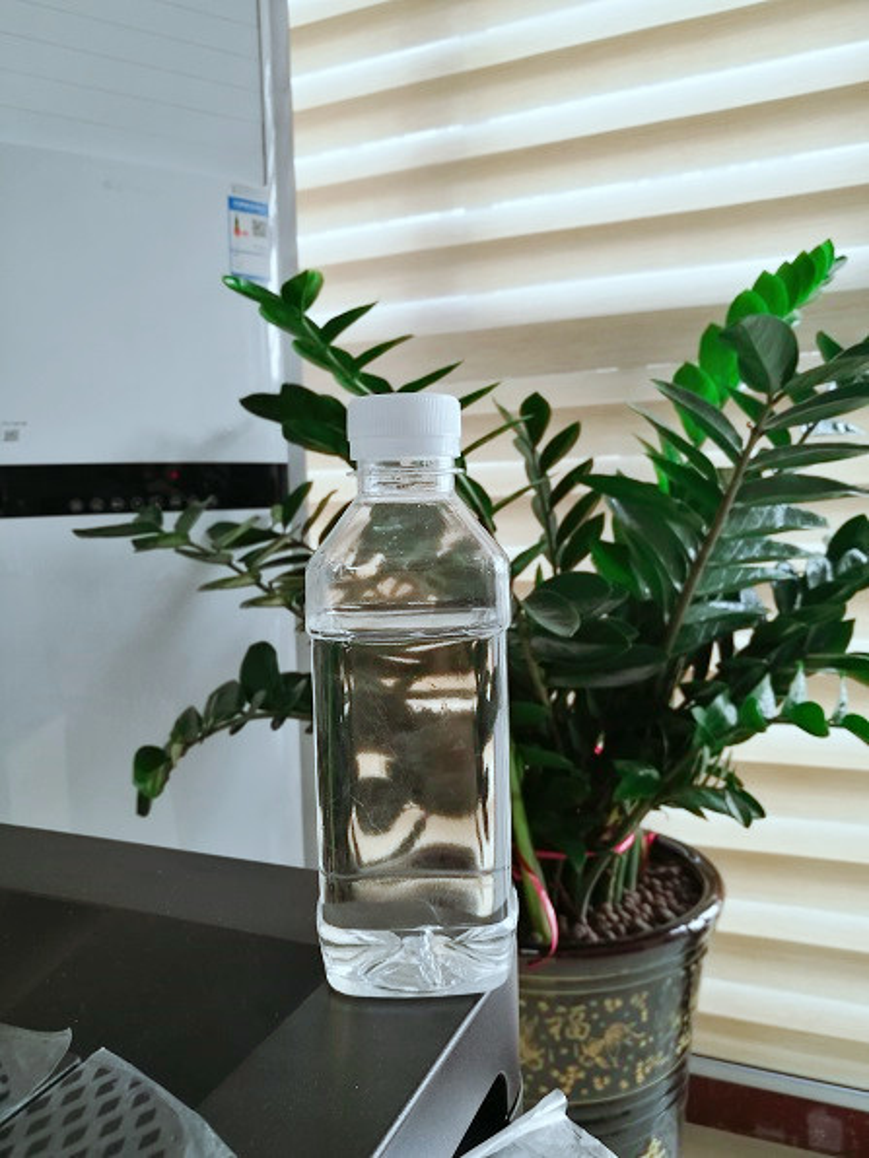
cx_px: 434
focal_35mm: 27
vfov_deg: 65.3
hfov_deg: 51.4
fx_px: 904
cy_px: 579
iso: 160
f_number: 2.2
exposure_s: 1/50
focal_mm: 4.5
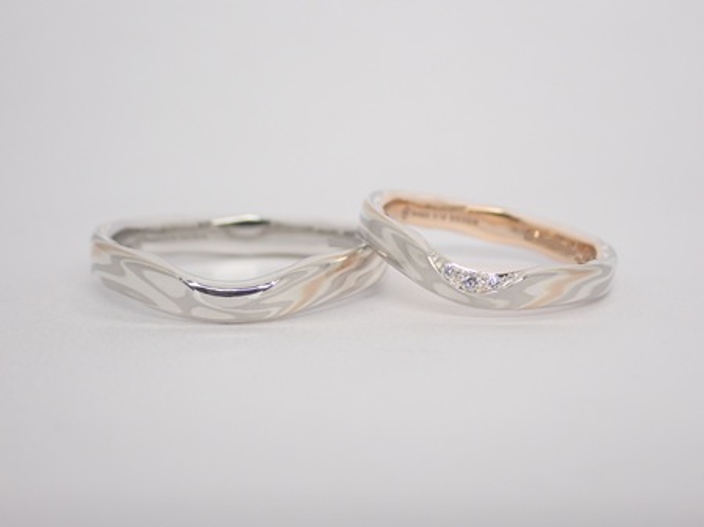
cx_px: 352
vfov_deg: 19.1
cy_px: 264
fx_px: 1565
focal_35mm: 77
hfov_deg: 25.3
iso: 200
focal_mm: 13.65
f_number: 4.1
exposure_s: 1/125
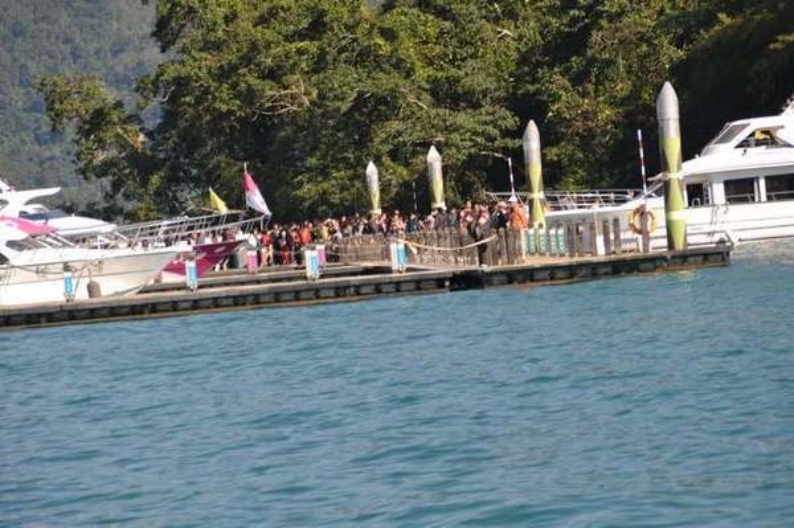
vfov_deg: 4.6
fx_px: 6611
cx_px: 397
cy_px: 264
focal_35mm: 300
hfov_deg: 6.9
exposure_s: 1/320
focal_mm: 200
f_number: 6.3
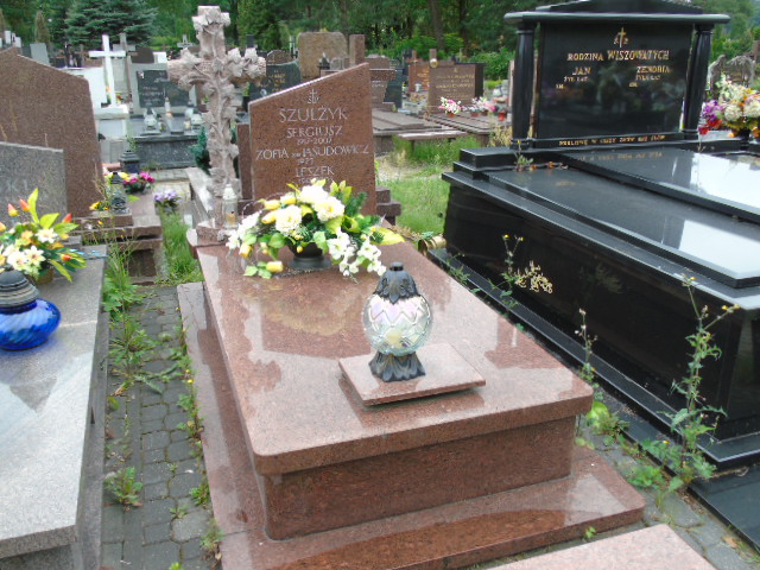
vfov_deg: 48.2
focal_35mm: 29
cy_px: 285
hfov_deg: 61.7
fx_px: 637
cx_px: 380
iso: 80
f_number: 3.6
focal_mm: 5.2
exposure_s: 1/80
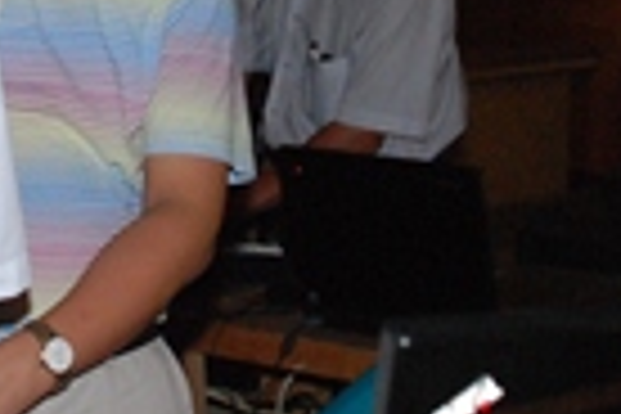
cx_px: 248
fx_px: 2639
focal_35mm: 153
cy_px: -72
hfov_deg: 13.4
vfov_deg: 8.9
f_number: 3.8
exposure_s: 1/60
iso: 1000
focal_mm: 22
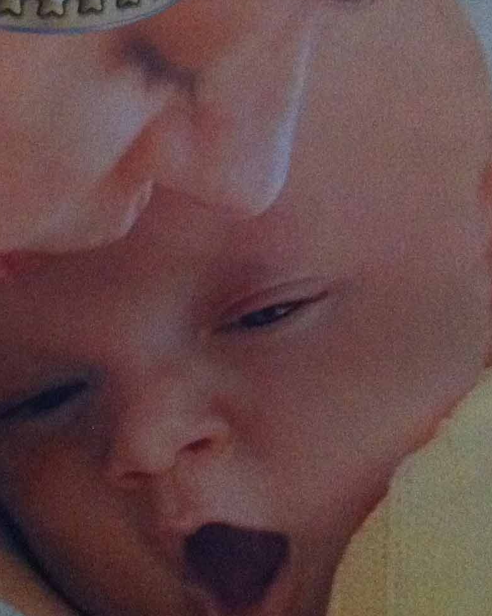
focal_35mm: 91
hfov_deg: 16.8
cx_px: 166
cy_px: 152
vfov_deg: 20.9
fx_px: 1657
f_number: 2.8
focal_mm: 3.85
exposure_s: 1/17
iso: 800
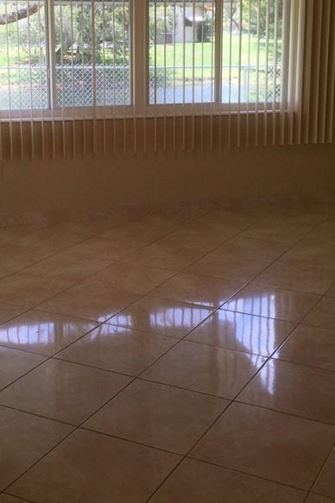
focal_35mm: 53
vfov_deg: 37.2
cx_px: 173
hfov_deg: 25.5
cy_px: 176
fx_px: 741
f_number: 2.2
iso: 32
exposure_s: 1/221
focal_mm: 4.15
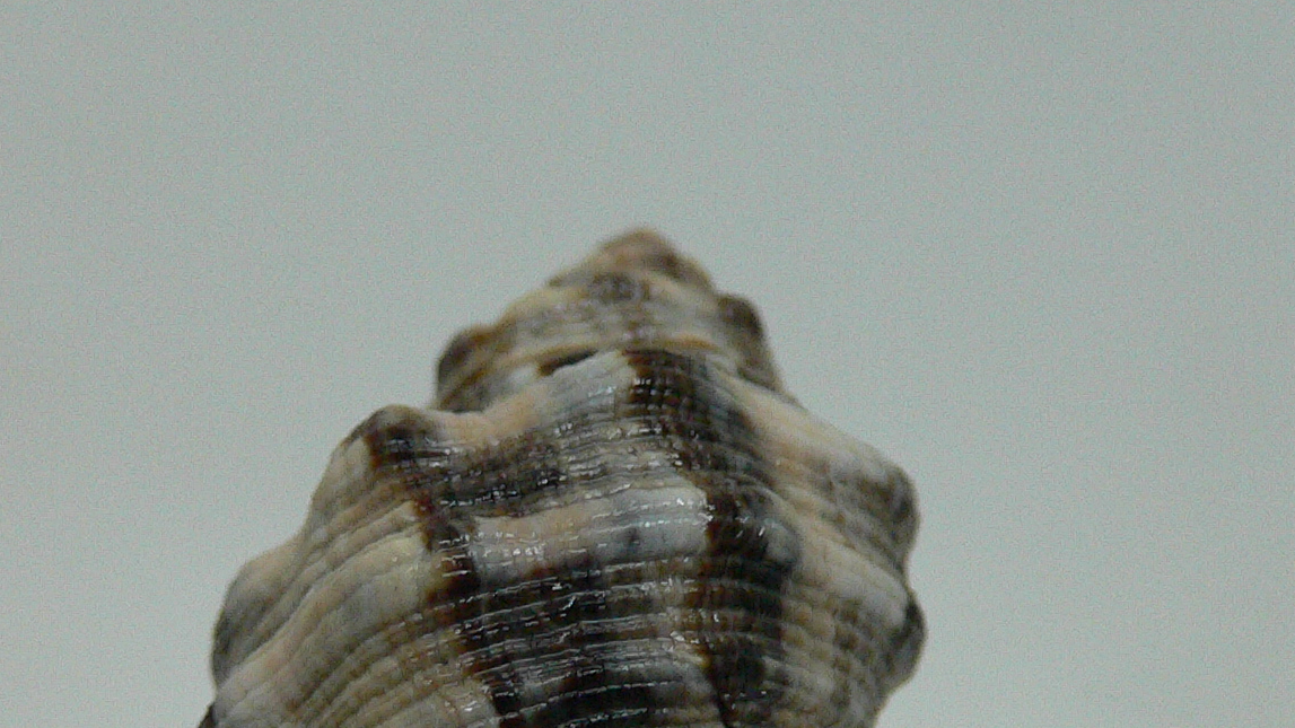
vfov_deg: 17.6
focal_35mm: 67
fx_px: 2301
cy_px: 701
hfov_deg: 31.4
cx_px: 571
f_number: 2.8
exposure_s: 1/60
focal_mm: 4.6
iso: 200
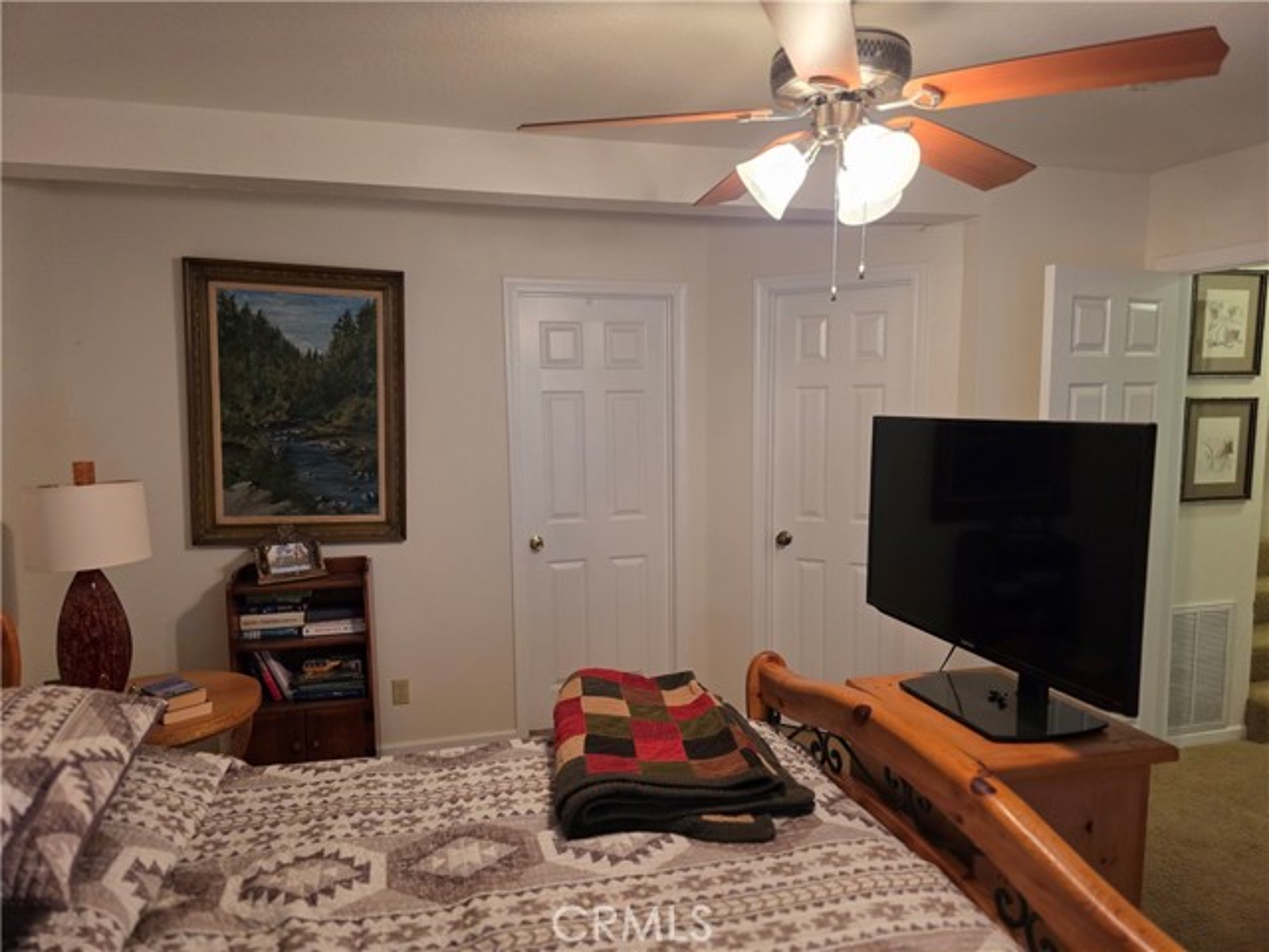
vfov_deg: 58.9
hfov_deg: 73.9
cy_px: 476
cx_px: 634
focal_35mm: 23
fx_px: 843
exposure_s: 1/120
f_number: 1.7
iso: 500
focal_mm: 6.3
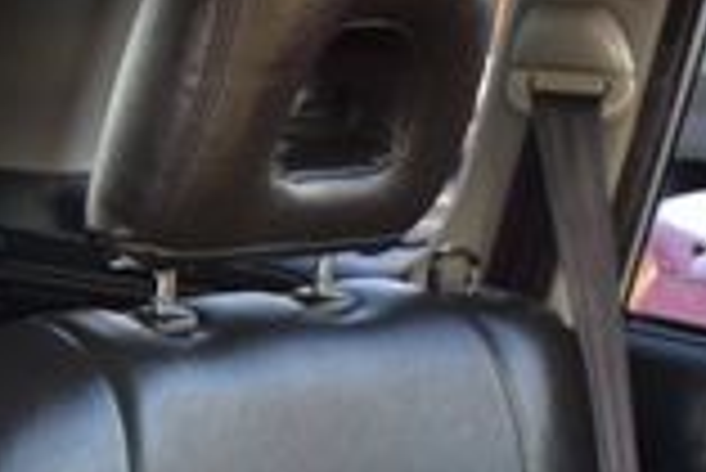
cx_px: -198
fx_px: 2159
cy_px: 787
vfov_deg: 11.7
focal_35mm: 110
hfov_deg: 17.5
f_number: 6.3
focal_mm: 18
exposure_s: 1/20
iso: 400
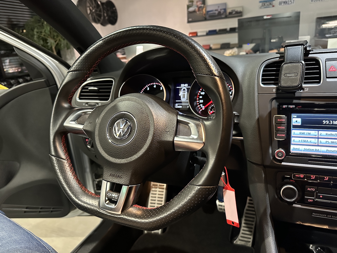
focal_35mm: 24
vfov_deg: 56.8
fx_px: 234
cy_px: 126
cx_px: 168
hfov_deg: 71.6
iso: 1000
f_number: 1.78
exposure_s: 1/40
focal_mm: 6.86
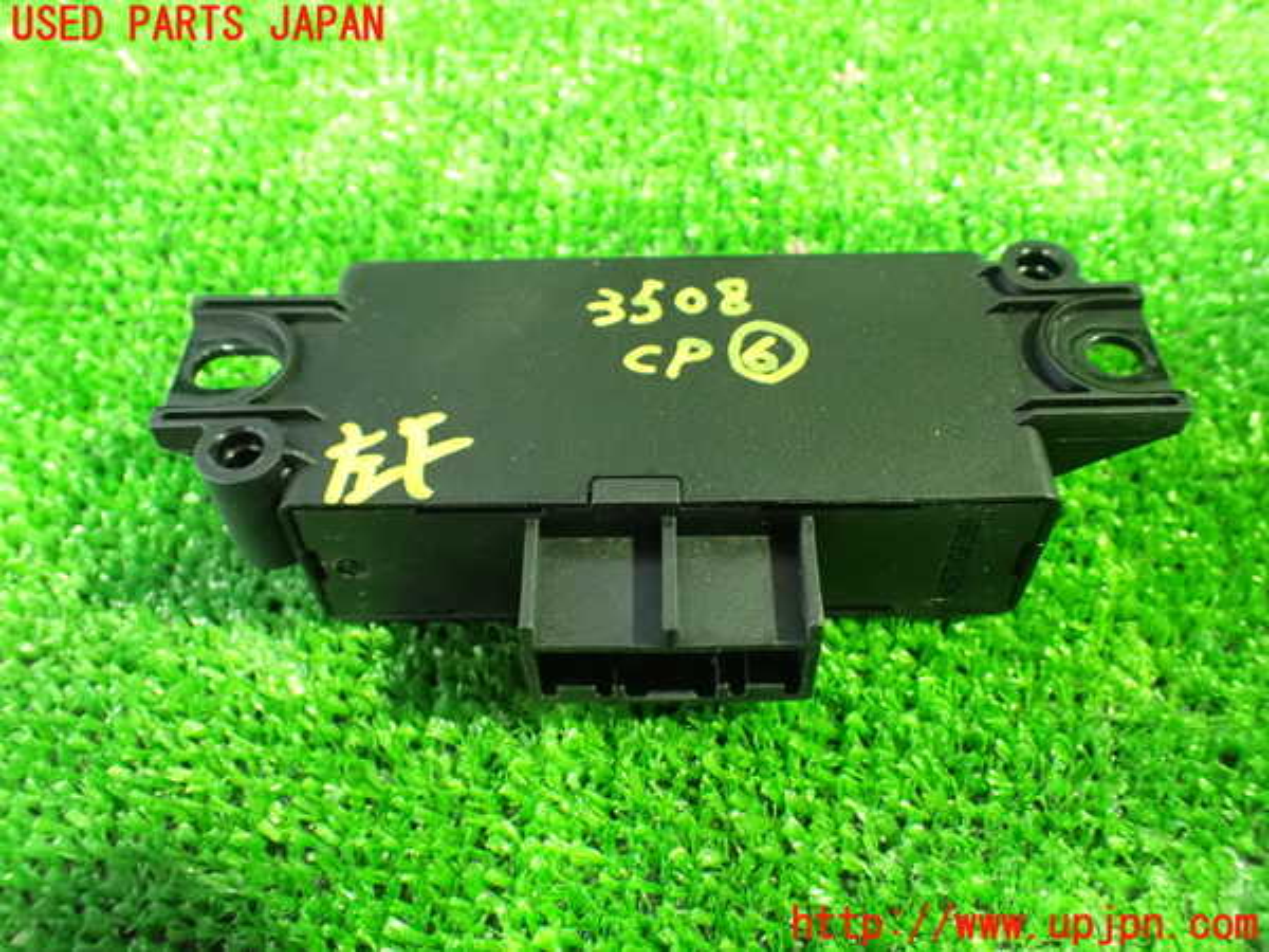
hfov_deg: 60.0
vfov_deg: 46.8
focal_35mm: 30
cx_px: 634
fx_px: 1100
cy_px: 476
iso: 1600
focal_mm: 5.4
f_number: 2.3
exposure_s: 1/25
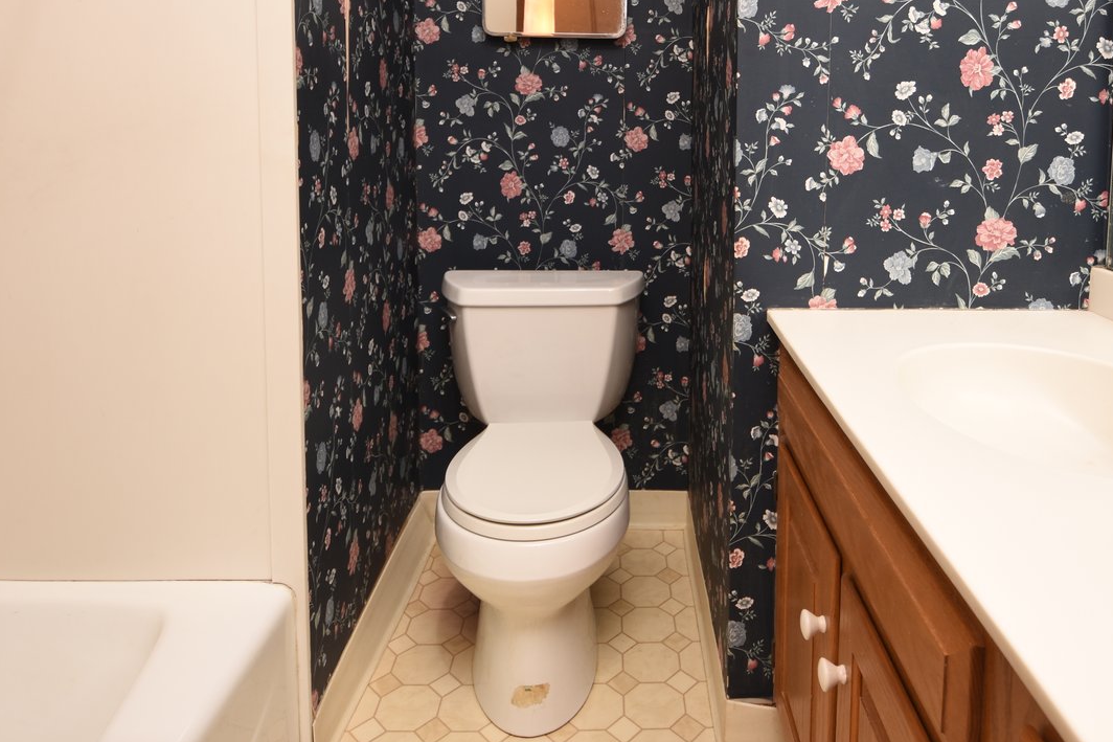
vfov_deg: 50.6
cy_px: 173
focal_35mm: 24
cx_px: 646
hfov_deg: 73.2
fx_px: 742
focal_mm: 10
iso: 100
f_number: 4
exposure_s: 1/60
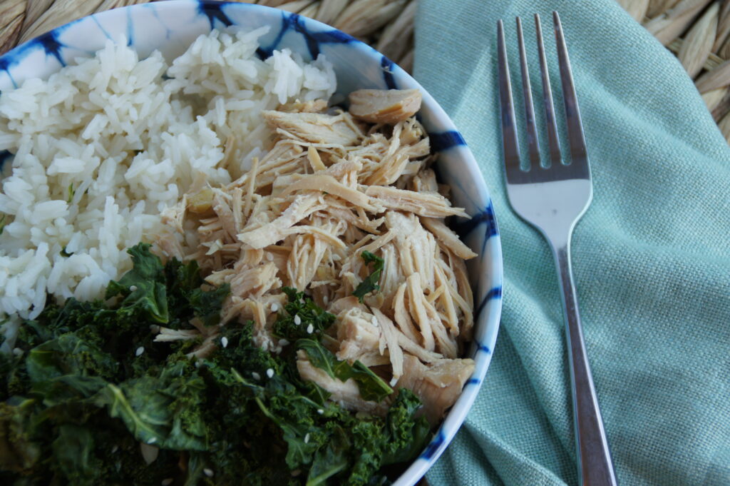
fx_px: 2583
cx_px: 365
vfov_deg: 10.7
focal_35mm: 128
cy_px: 243
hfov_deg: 16.1
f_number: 5.6
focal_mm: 85
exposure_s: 1/13
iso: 100
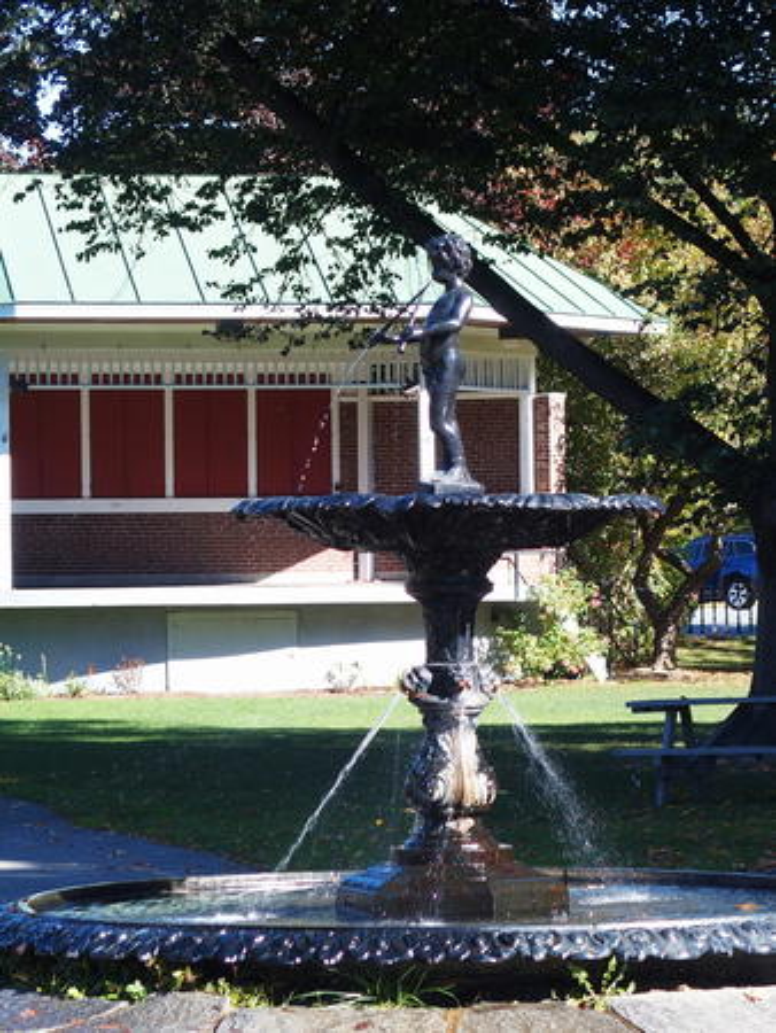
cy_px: 516
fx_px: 4031
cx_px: 388
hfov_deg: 11.0
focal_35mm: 135
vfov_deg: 14.6
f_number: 3.5
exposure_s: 1/320
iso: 100
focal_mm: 28.8
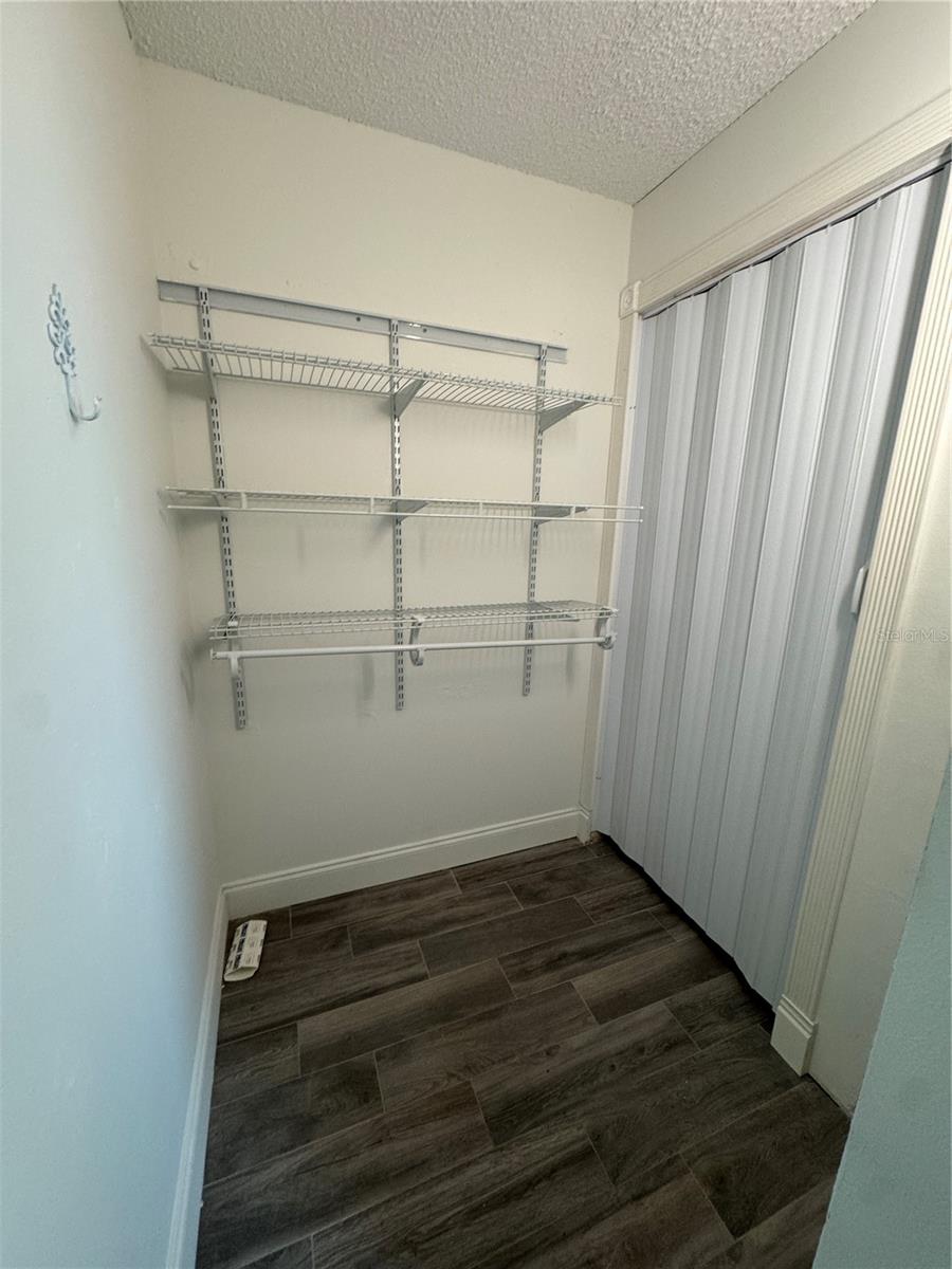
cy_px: 634
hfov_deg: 85.7
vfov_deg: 102.1
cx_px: 476
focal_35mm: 14
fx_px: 513
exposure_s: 1/60
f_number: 2.2
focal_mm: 2.22
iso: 160
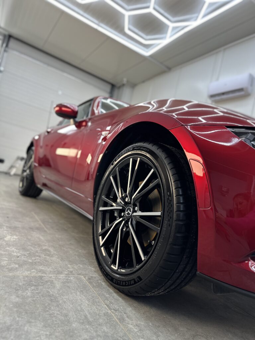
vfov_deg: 71.6
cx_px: 128
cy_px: 170
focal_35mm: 24
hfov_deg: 56.8
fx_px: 236
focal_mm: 6.86
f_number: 1.78
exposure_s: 1/100
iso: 64
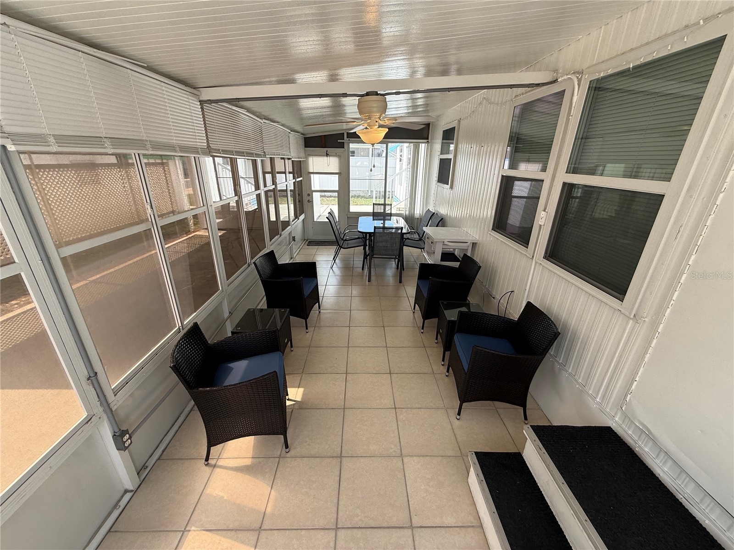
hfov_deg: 102.1
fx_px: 297
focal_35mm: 14
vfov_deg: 85.7
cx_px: 367
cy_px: 275
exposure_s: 1/240
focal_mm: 2.22
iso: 50
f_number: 2.2
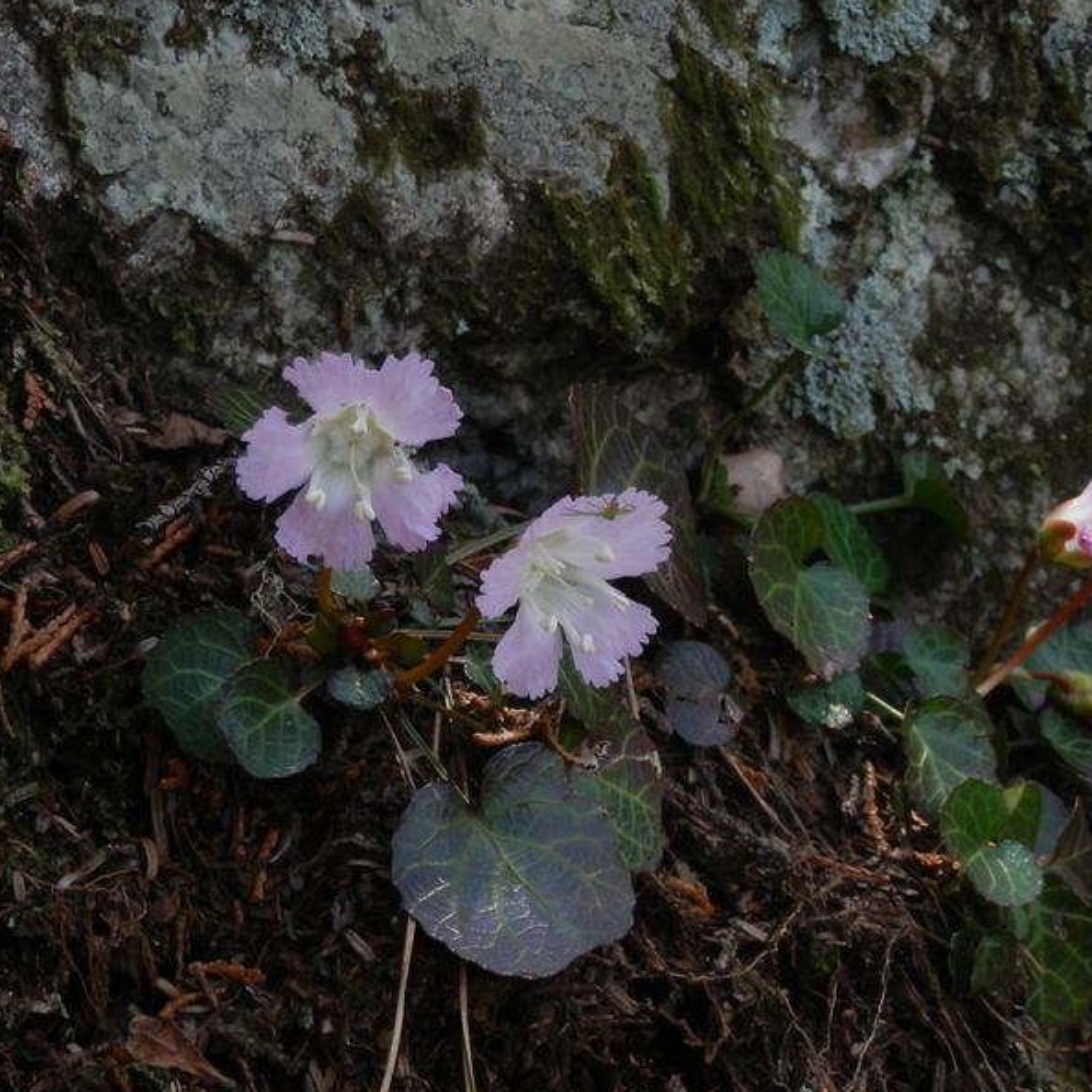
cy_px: 548
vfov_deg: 12.7
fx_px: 4925
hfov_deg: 12.7
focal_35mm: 138
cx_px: 594
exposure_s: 1/100
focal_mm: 20.9
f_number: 5.2
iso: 200
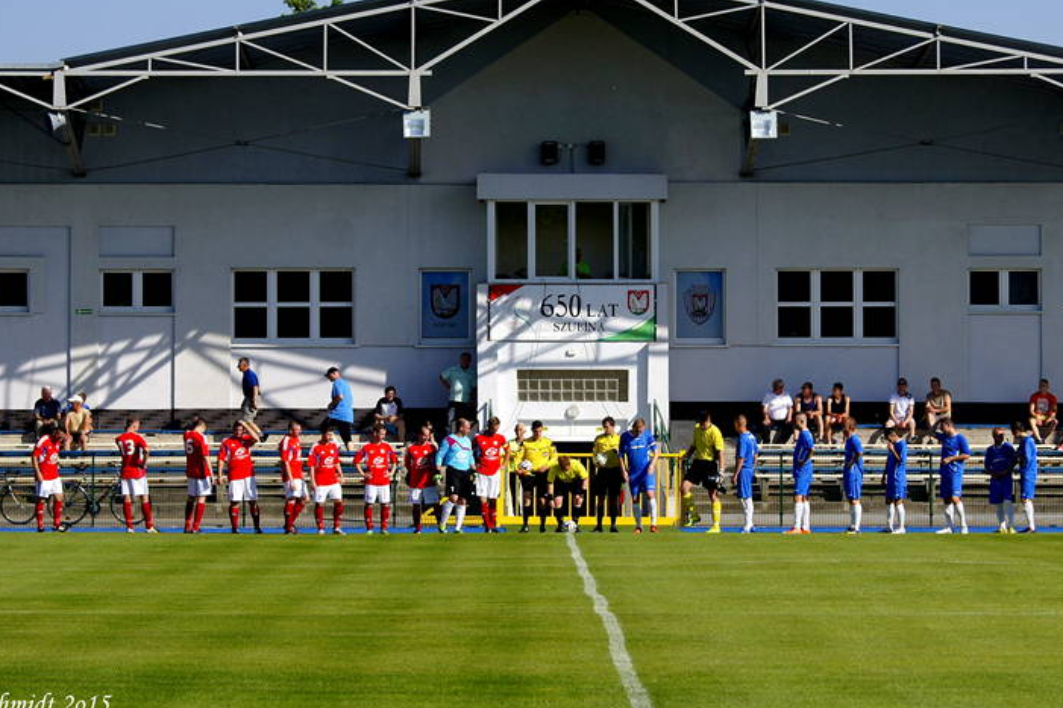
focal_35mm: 182
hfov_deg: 11.3
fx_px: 5372
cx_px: 585
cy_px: 293
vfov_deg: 7.5
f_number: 6.3
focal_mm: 100
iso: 200
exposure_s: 1/1250
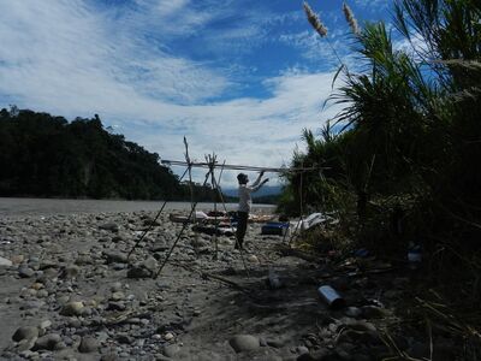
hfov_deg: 69.4
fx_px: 347
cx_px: 240
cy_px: 180
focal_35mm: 25
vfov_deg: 54.9
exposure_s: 1/1250
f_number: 7
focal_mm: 4.5
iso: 160
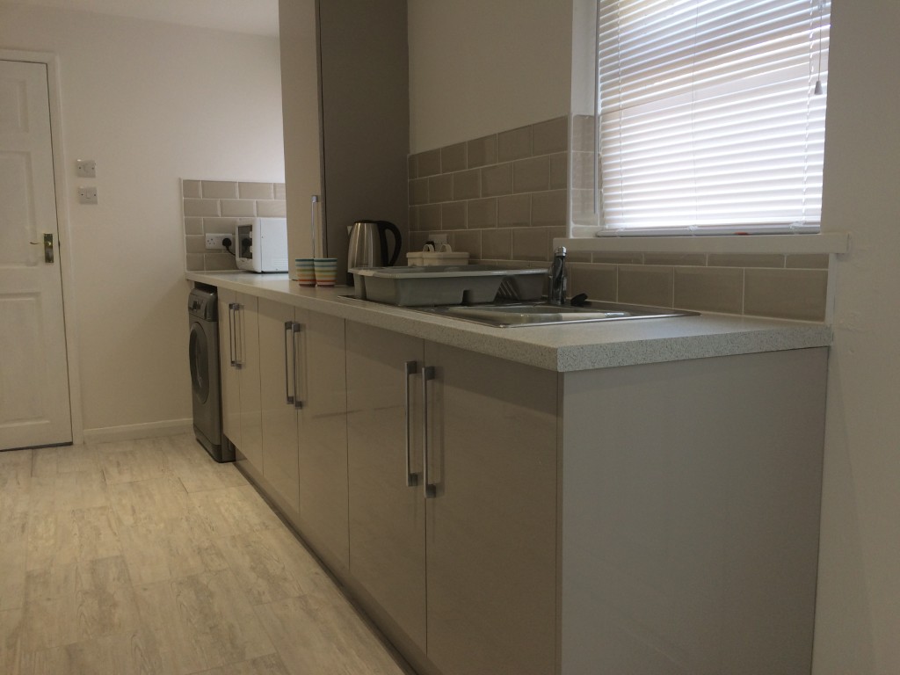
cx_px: 450
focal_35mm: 29
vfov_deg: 48.2
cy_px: 338
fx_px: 754
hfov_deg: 61.7
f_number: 2.2
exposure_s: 1/50
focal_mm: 4.15
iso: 40
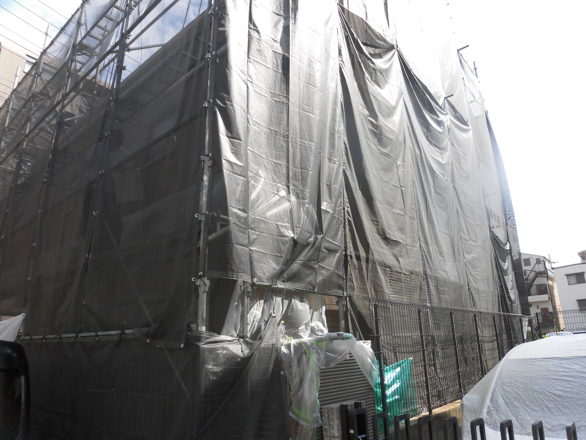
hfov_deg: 71.6
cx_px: 293
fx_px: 406
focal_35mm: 24
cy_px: 220
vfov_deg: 56.8
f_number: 3.1
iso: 100
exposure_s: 1/640
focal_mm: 4.3
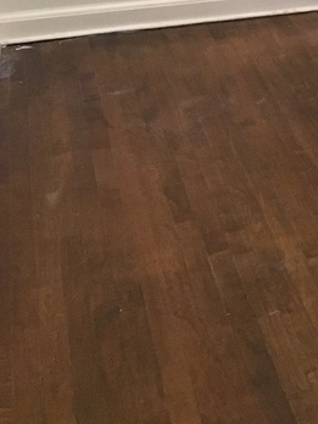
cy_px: -144
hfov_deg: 15.3
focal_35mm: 90
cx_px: 463
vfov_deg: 19.8
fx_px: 1102
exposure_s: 1/30
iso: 160
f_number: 2.2
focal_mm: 4.15
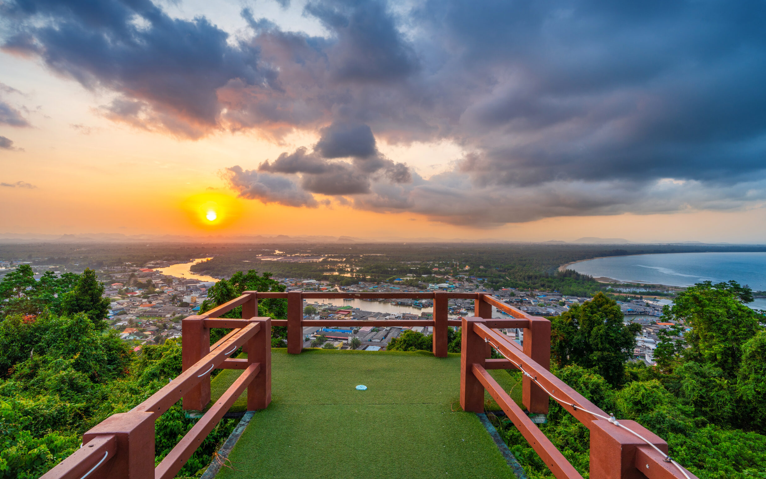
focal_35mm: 17
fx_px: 355
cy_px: 243
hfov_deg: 94.3
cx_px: 368
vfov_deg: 68.0
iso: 100
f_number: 11
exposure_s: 1/15
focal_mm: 16
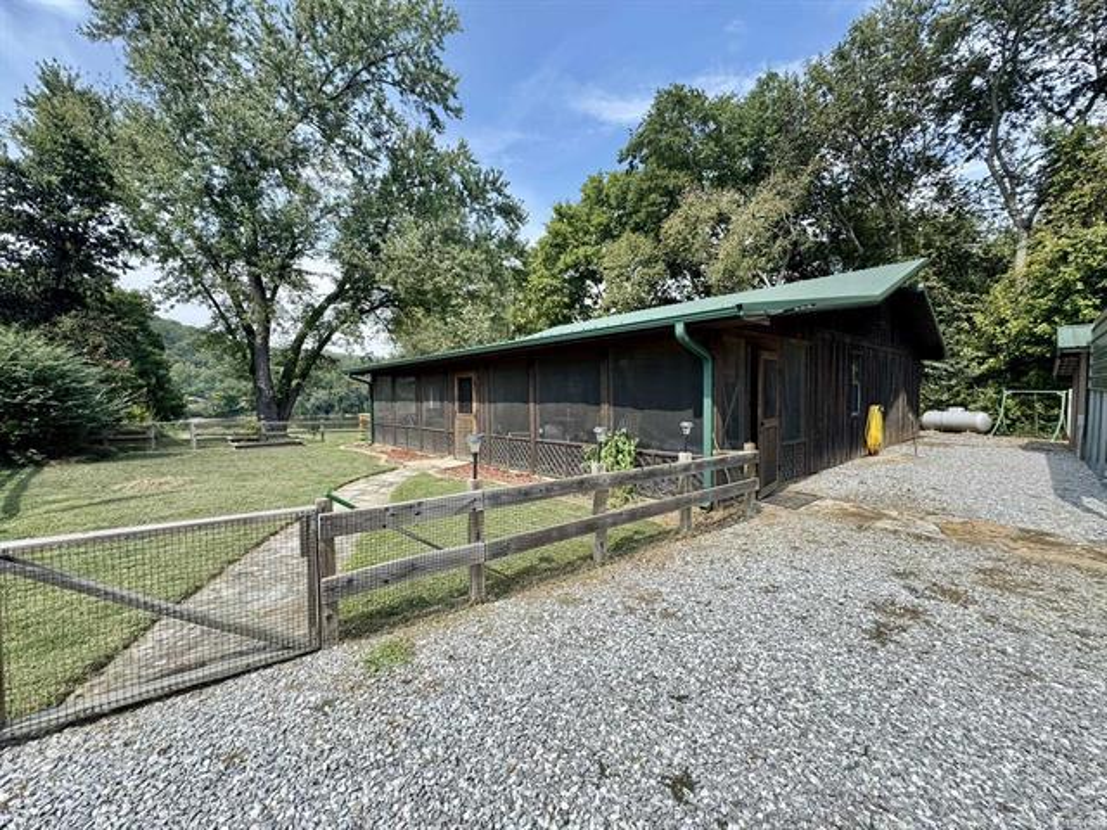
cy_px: 415
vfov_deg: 85.7
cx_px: 554
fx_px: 448
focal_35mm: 14
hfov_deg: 102.1
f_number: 2.2
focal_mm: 2.22
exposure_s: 1/600
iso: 50
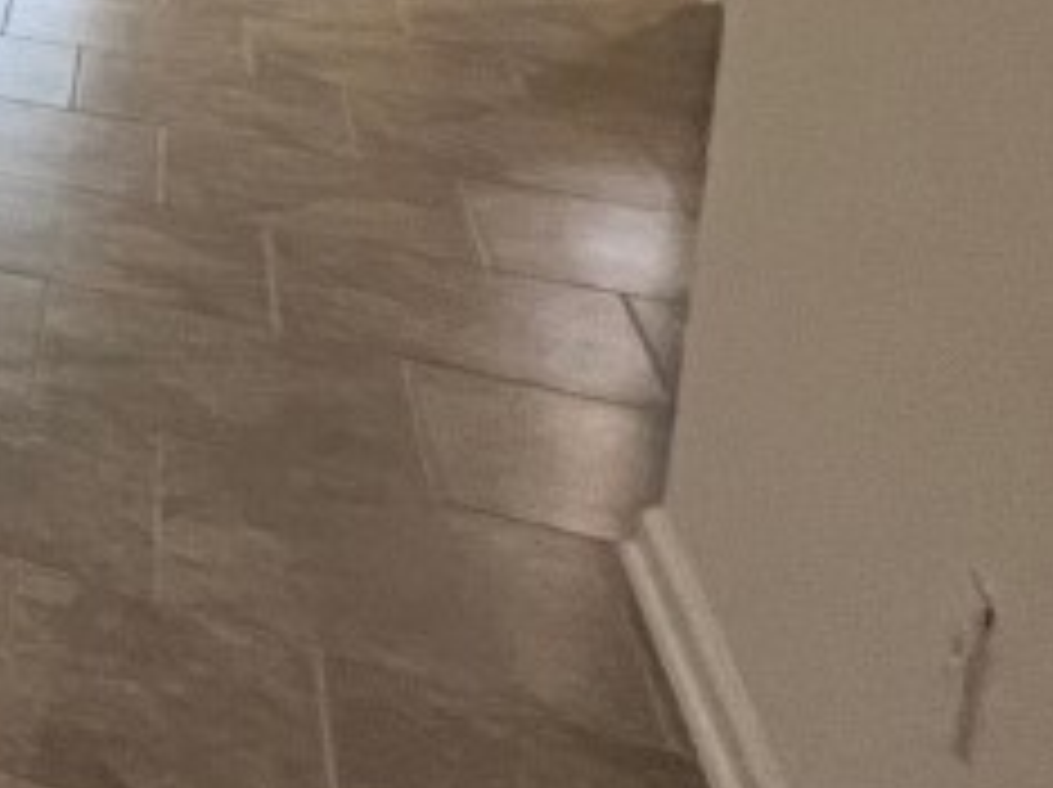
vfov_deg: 22.2
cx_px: -1192
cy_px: -306
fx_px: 1732
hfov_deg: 17.8
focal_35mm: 57
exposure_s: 1/120
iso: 250
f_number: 1.8
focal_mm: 1.57
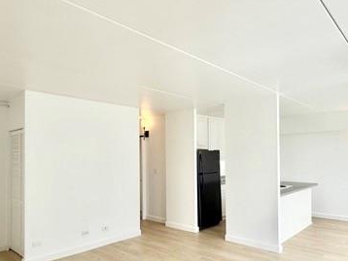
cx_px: 199
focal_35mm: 25
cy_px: 153
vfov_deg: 54.6
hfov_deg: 69.0
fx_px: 251
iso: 80
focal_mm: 2.22
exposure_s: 1/120
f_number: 2.2
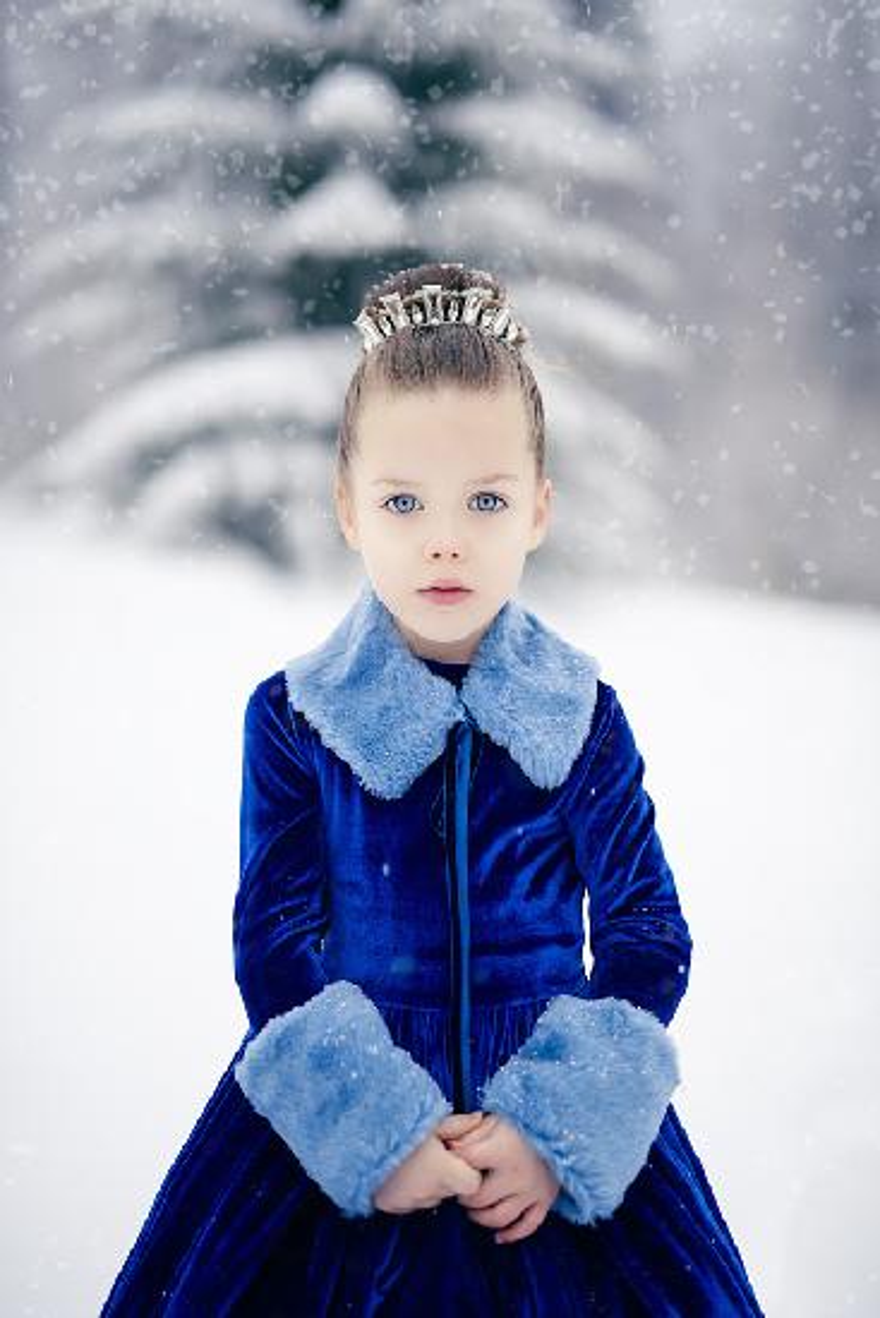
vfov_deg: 39.6
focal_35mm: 50
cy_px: 659
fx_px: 1832
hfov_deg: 27.0
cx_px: 440
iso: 100
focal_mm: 50
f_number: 1.6
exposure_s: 1/400
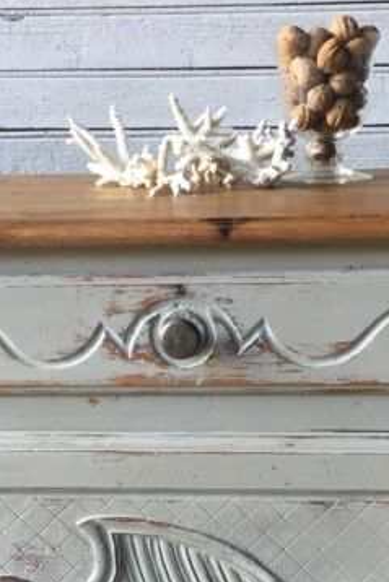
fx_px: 1166
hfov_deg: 18.9
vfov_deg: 27.9
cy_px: 379
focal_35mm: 72
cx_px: 239
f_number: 2.4
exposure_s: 1/33
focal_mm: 3.3
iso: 25
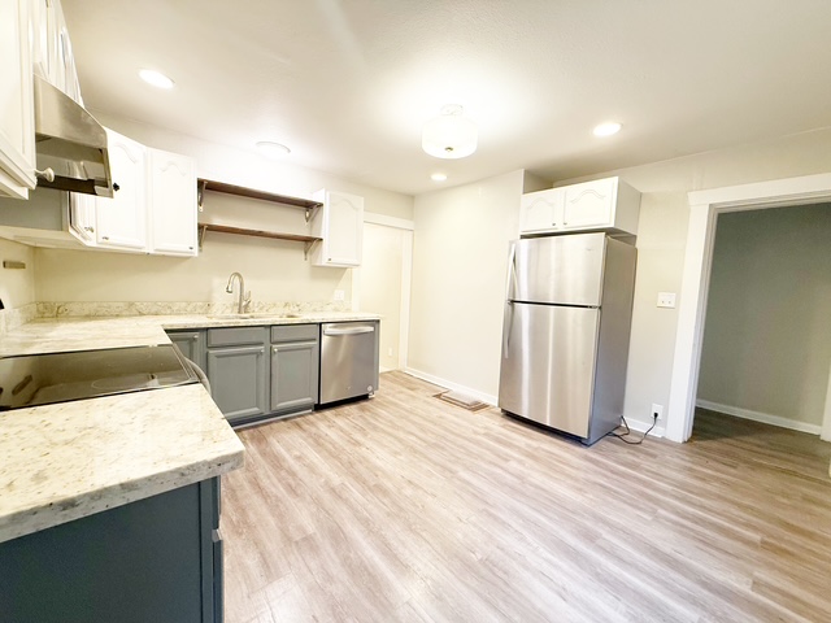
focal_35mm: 14
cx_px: 416
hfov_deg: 102.1
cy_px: 312
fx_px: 336
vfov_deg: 85.7
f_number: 2.2
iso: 200
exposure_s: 1/60
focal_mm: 2.22
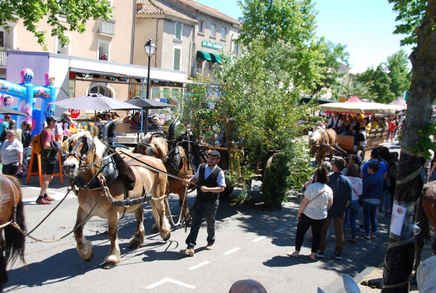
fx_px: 510
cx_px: 218
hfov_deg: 46.3
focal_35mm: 42
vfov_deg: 32.1
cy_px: 146
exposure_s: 1/160
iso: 100
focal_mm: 28
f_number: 6.3
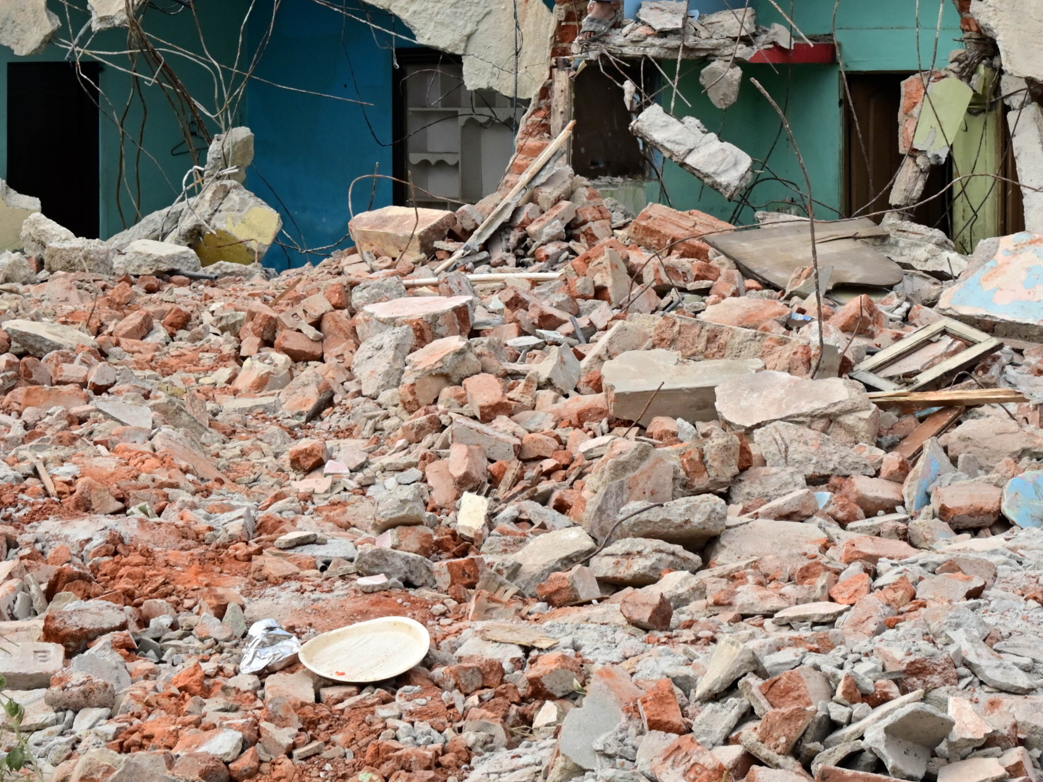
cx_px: 494
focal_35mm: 95
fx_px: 2862
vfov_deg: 15.3
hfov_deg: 20.7
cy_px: 24
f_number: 8
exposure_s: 1/640
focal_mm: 39
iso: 400
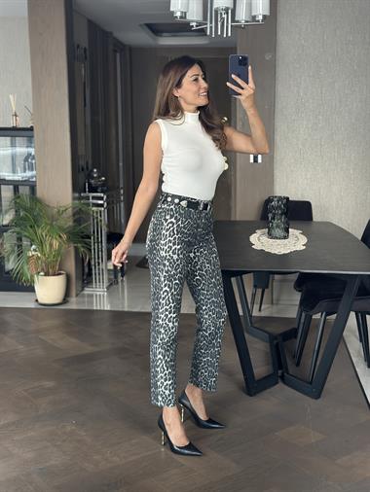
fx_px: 684
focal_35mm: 48
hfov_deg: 30.3
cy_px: 246
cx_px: 185
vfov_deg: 39.6
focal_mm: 6.86
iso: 320
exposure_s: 1/55
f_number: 1.78
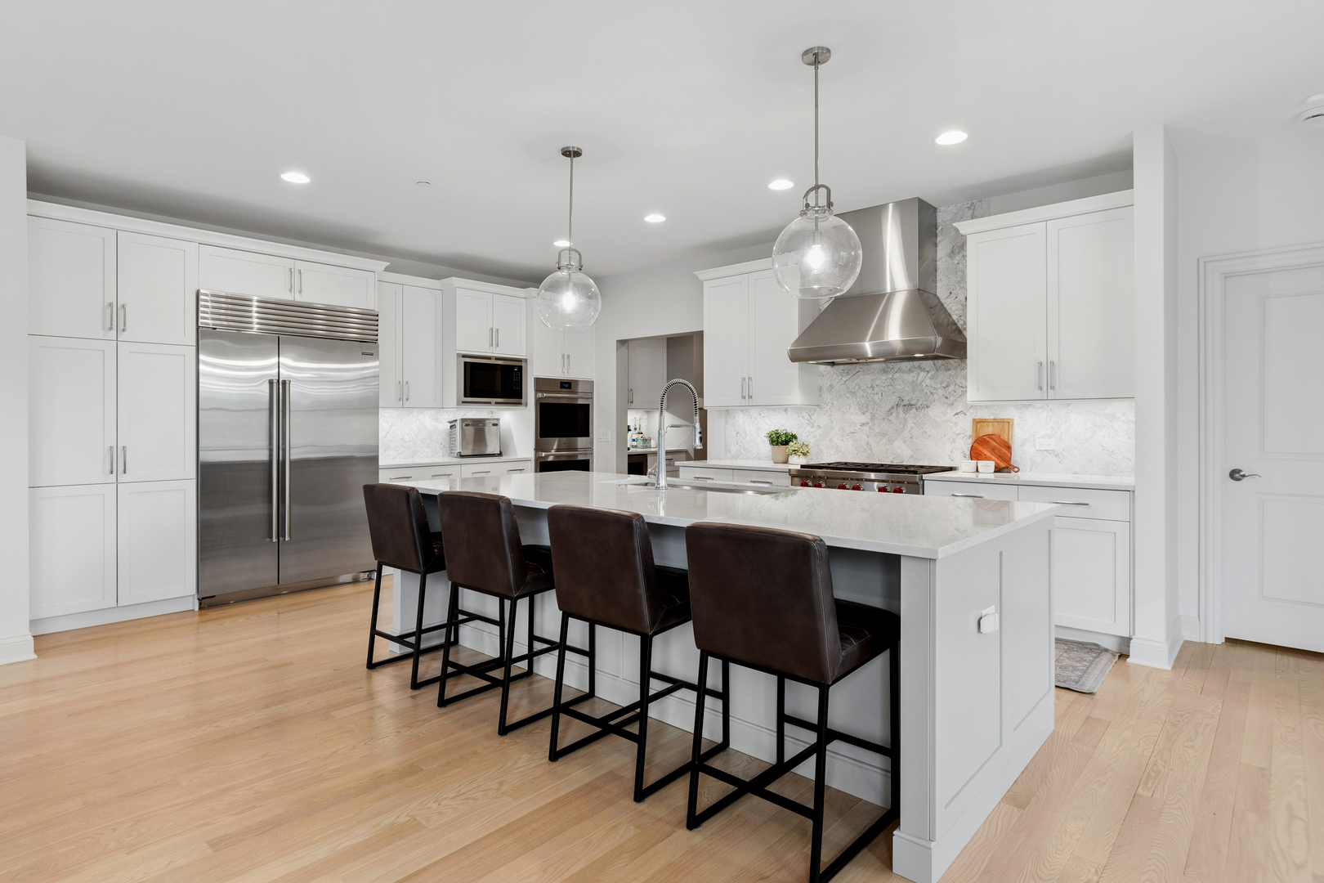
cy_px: 442
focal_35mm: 18
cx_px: 662
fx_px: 662
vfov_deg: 67.4
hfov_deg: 90.0
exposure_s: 1/15
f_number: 8
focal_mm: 12
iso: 320
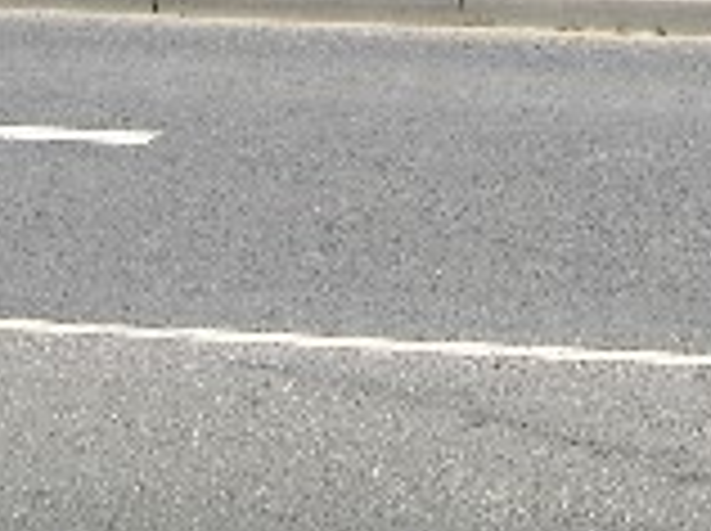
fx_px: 5148
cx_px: 790
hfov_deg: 7.8
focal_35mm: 251
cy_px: -430
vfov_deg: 5.8
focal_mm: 14.2
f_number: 5.6
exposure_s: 1/320
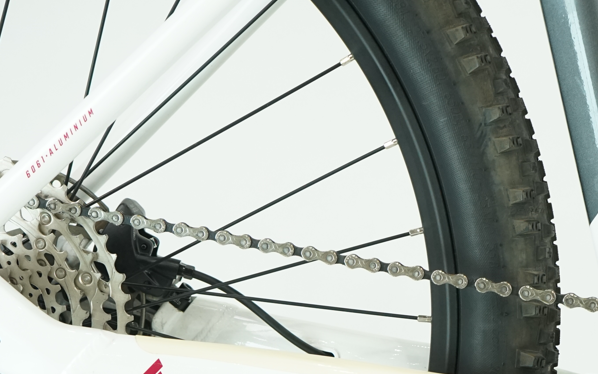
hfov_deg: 22.9
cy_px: 398
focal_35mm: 90
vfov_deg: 14.2
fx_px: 1467
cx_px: 423
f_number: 5.6
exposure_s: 1/200
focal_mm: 40
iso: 1600
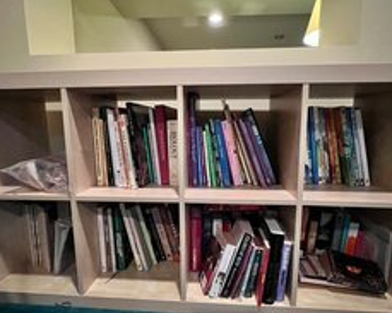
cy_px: 163
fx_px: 220
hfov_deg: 83.3
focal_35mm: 19
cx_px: 194
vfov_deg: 70.8
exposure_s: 1/30
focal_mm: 1.57
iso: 1250
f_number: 1.8
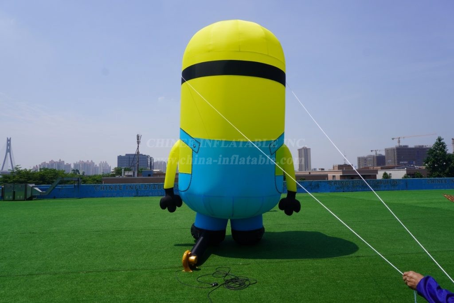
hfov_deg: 73.7
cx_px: 227
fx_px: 303
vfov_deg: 53.1
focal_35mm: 24
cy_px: 152
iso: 100
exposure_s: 1/250
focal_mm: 16
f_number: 10
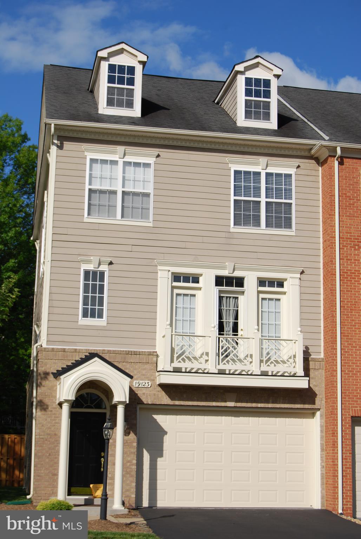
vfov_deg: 33.4
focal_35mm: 60
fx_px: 900
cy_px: 270
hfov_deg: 22.7
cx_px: 180
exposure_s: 1/400
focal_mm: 40
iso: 100
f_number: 10
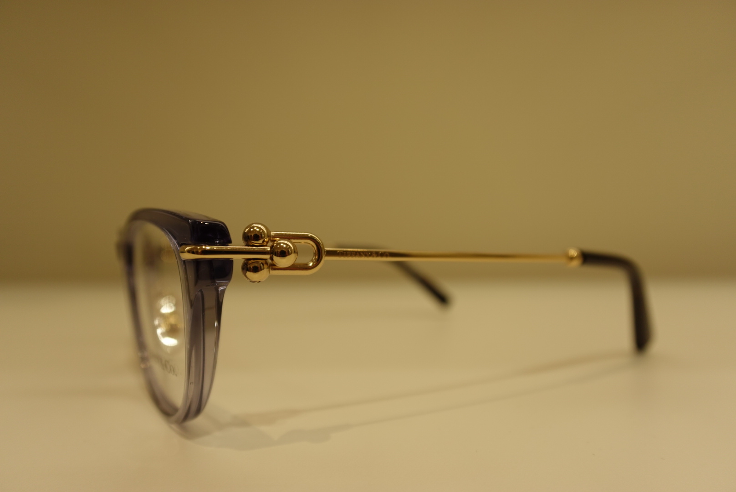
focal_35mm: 22
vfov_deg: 57.3
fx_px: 450
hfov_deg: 78.5
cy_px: 246
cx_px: 368
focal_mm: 8.44
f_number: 2.5
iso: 125
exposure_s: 1/640
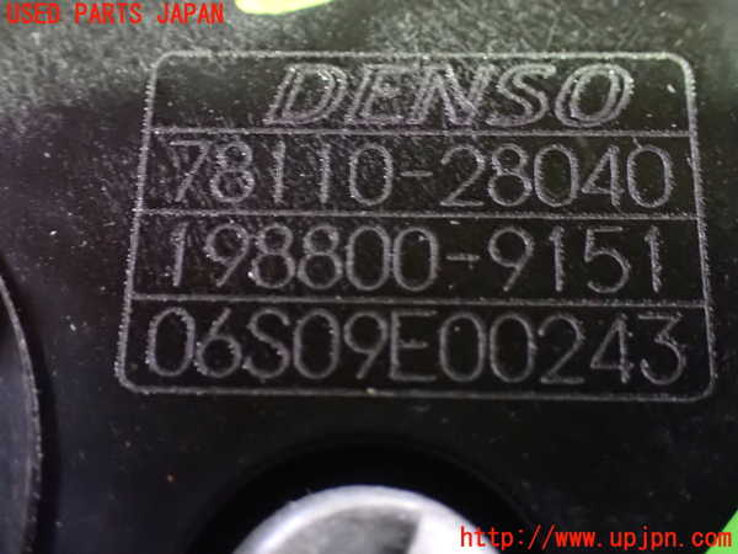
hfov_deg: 38.2
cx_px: 369
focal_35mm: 50
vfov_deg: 29.1
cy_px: 277
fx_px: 1066
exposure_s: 1/10
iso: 1600
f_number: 3.2
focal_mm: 9.01
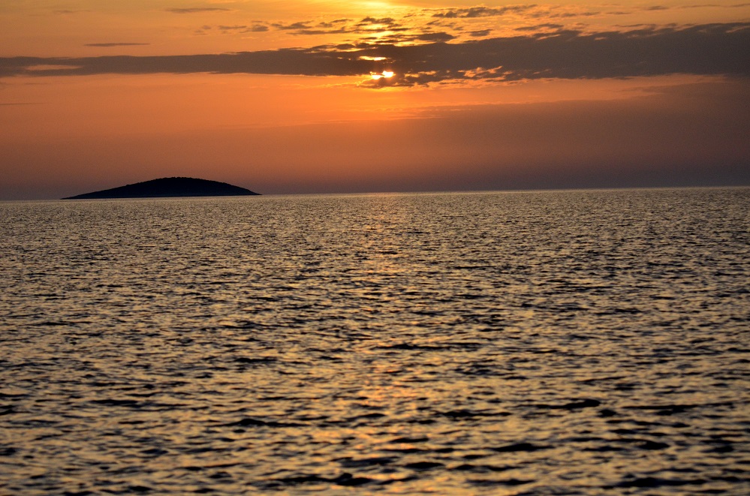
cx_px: 375
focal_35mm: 123
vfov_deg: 11.1
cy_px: 248
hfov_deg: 16.7
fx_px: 2556
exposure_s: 1/8000
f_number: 4.5
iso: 800
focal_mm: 82
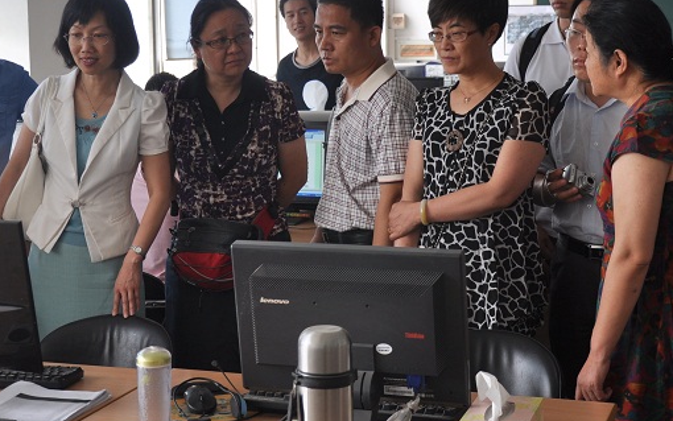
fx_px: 1413
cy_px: 136
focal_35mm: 77
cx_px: 313
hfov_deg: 26.8
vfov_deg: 16.9
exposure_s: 1/40
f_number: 4.2
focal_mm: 30
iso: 200
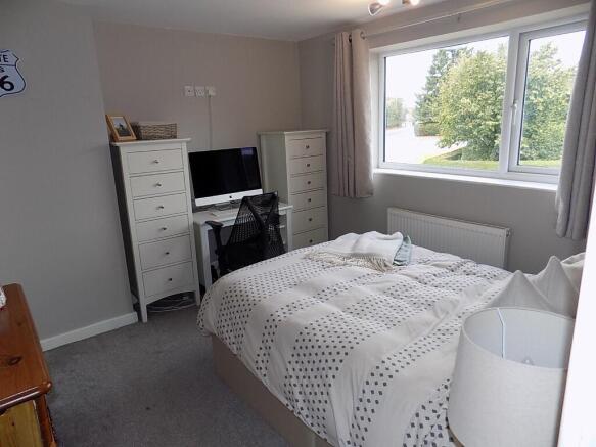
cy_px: 224
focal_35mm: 23
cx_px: 298
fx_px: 396
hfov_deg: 73.9
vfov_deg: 58.9
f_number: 3.1
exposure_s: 1/40
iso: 80
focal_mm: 4
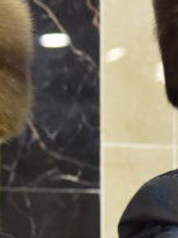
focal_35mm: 440
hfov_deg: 3.4
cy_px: 137
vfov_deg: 4.5
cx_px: -119
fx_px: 3023
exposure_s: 1/100
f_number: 4
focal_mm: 92
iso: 1000
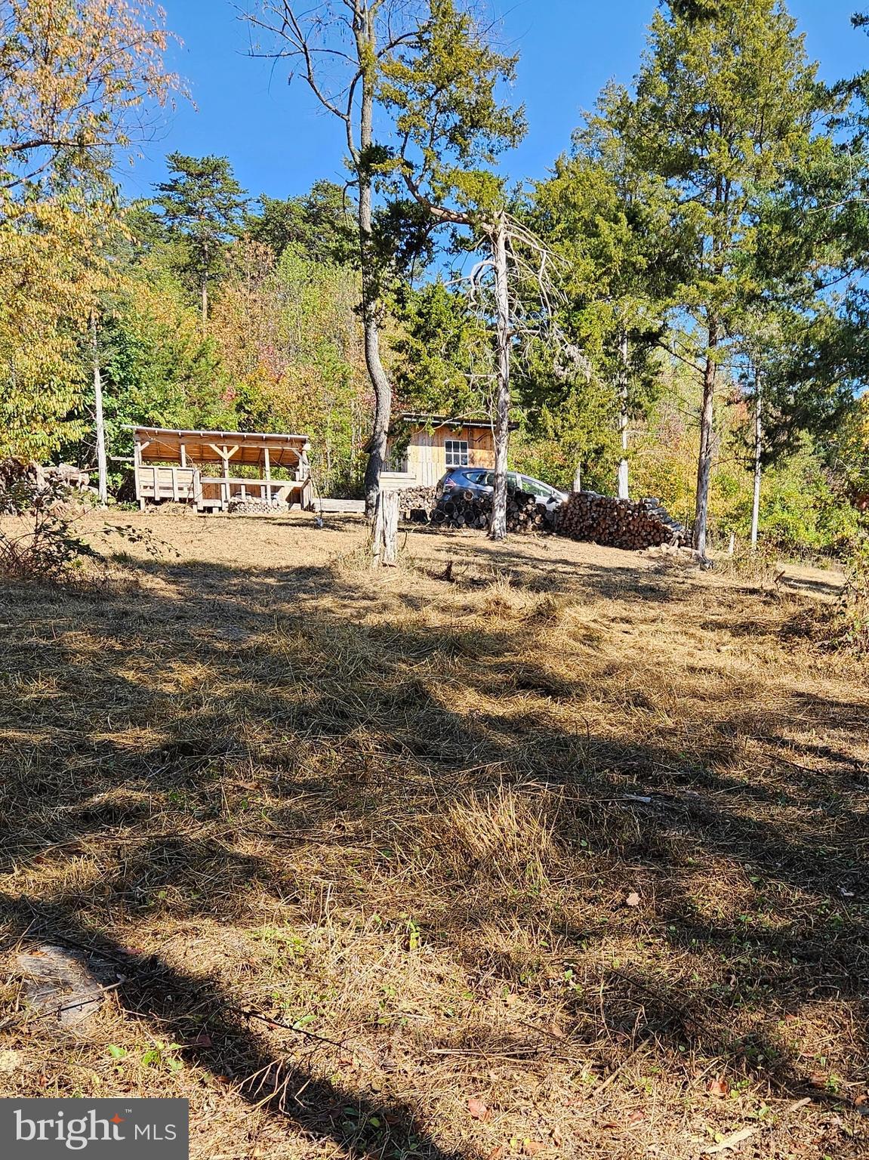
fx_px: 770
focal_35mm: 23
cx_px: 434
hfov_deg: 58.9
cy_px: 580
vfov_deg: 73.9
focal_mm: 5.4
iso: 25
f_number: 1.8
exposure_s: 1/497
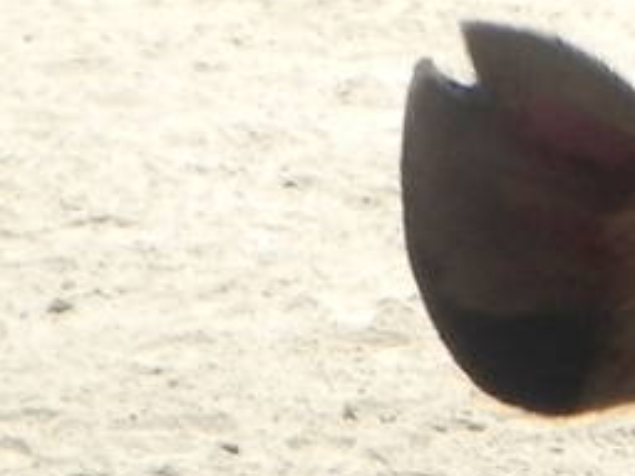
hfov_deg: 5.9
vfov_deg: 4.6
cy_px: 488
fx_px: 5962
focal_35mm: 325
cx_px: 1290
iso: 160
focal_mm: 9.2
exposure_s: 1/33.1
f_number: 3.5
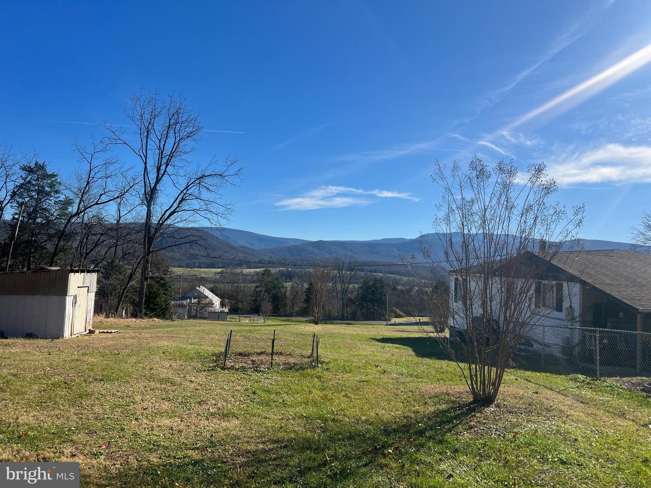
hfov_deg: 67.3
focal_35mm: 26
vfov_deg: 53.1
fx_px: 489
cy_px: 244
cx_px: 326
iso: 50
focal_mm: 5.7
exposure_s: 1/5587
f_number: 1.5
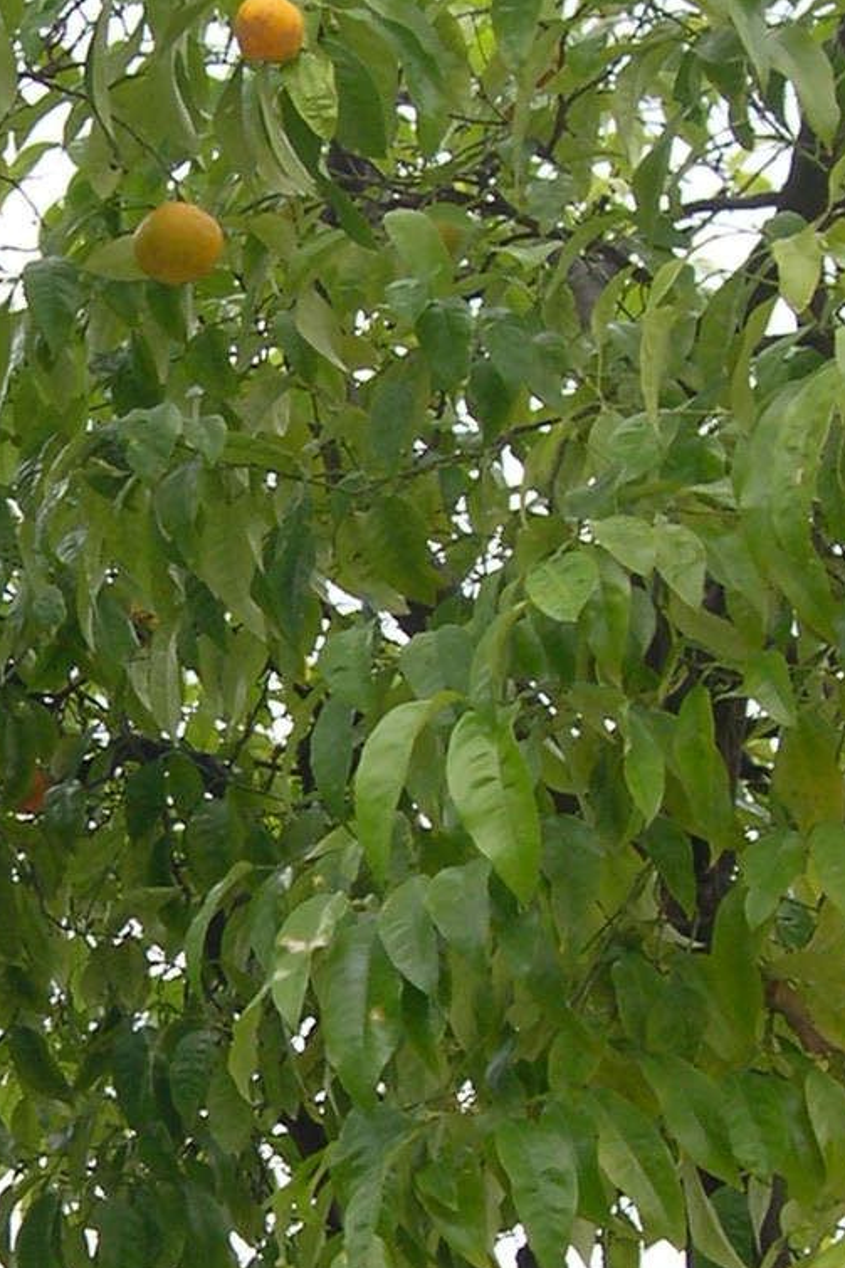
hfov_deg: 11.4
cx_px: 69
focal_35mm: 119
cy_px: 766
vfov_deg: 17.2
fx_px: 4191
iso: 100
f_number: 2.8
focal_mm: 8
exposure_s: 1/519
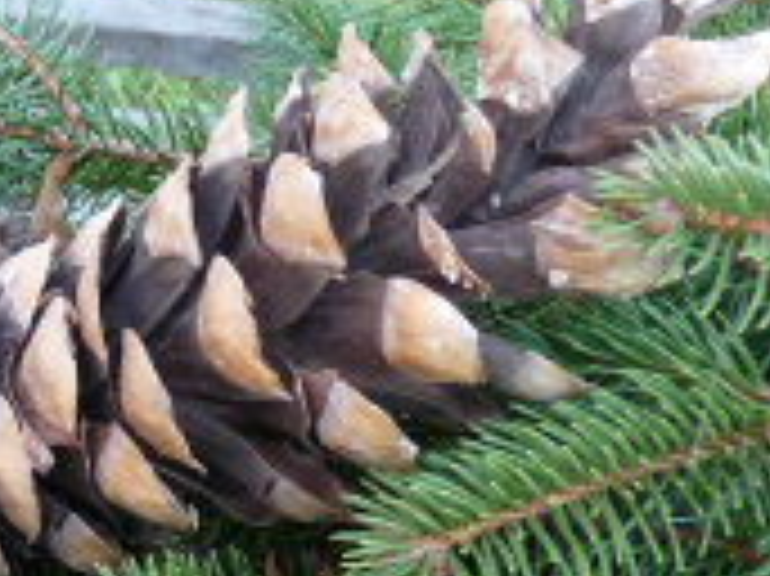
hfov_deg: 17.7
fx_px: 2245
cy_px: 472
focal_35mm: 101
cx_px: -333
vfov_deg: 14.5
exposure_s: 1/80
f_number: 2.8
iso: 400
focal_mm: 4.8
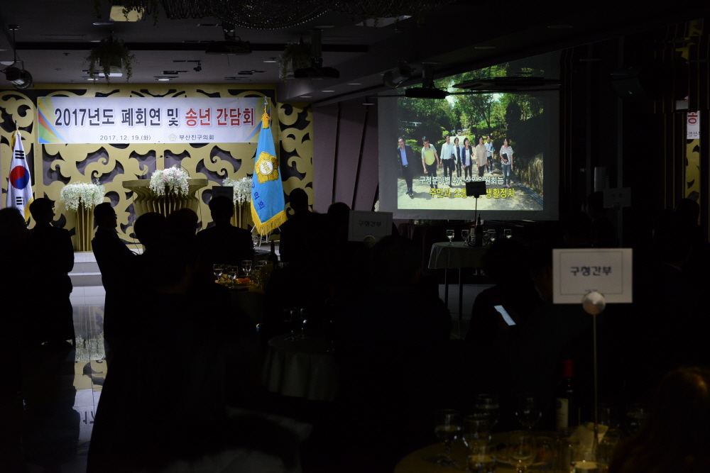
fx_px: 1144
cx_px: 355
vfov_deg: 23.4
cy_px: 236
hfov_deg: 34.5
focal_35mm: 58
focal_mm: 58
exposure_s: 1/125
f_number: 5.6
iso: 2500
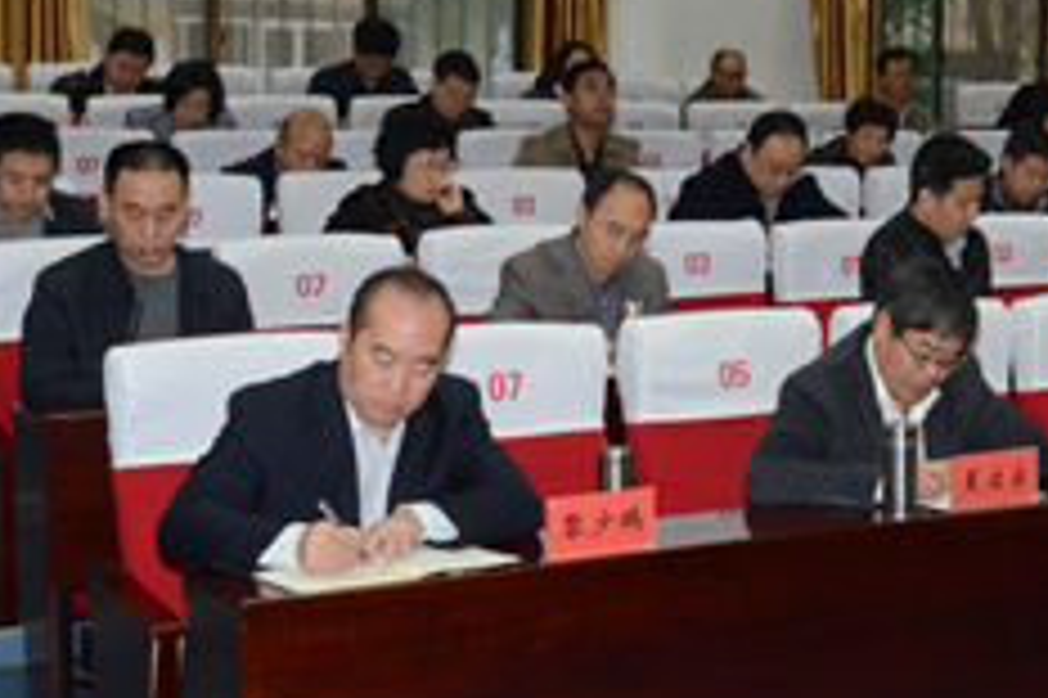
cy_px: 257
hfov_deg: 29.1
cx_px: 823
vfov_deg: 19.9
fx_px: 1978
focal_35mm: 68
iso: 3200
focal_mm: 22
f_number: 10
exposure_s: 1/60
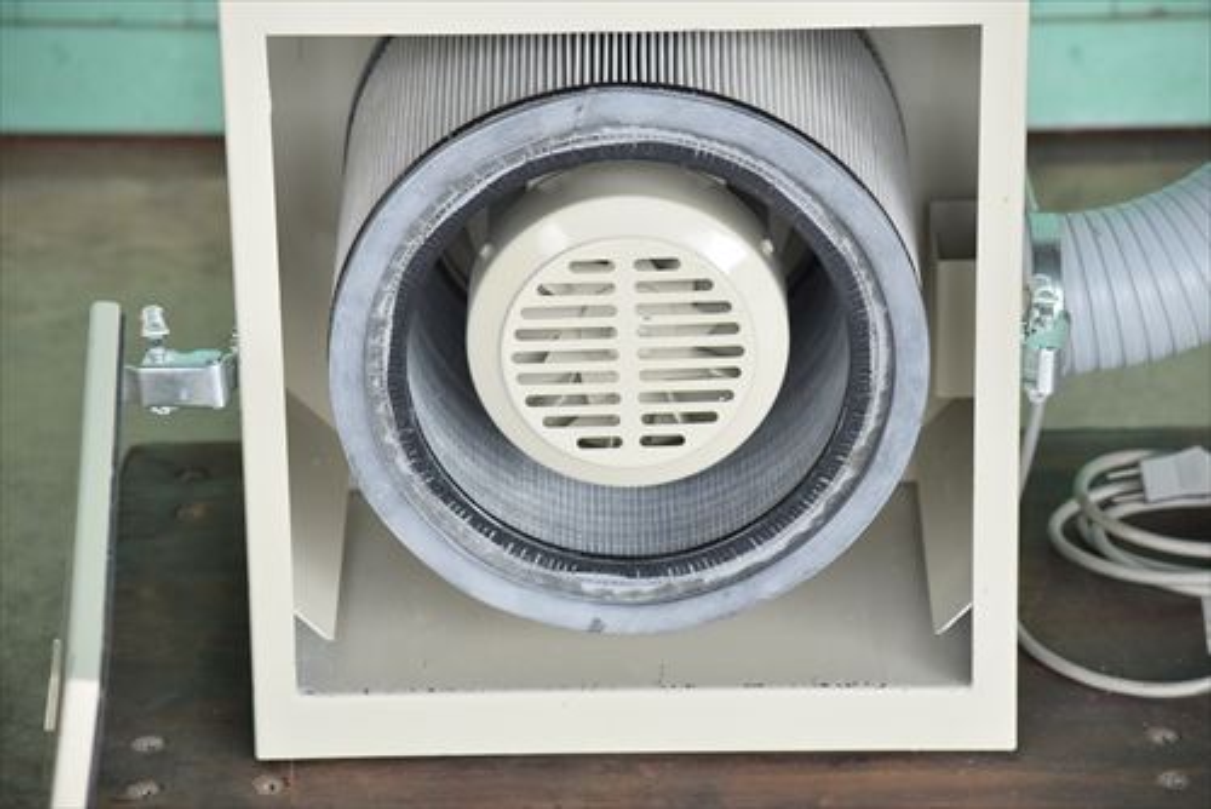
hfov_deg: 13.4
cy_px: 404
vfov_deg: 9.0
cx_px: 606
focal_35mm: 153
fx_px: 5150
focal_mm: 102
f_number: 6.3
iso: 1250
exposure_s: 1/250
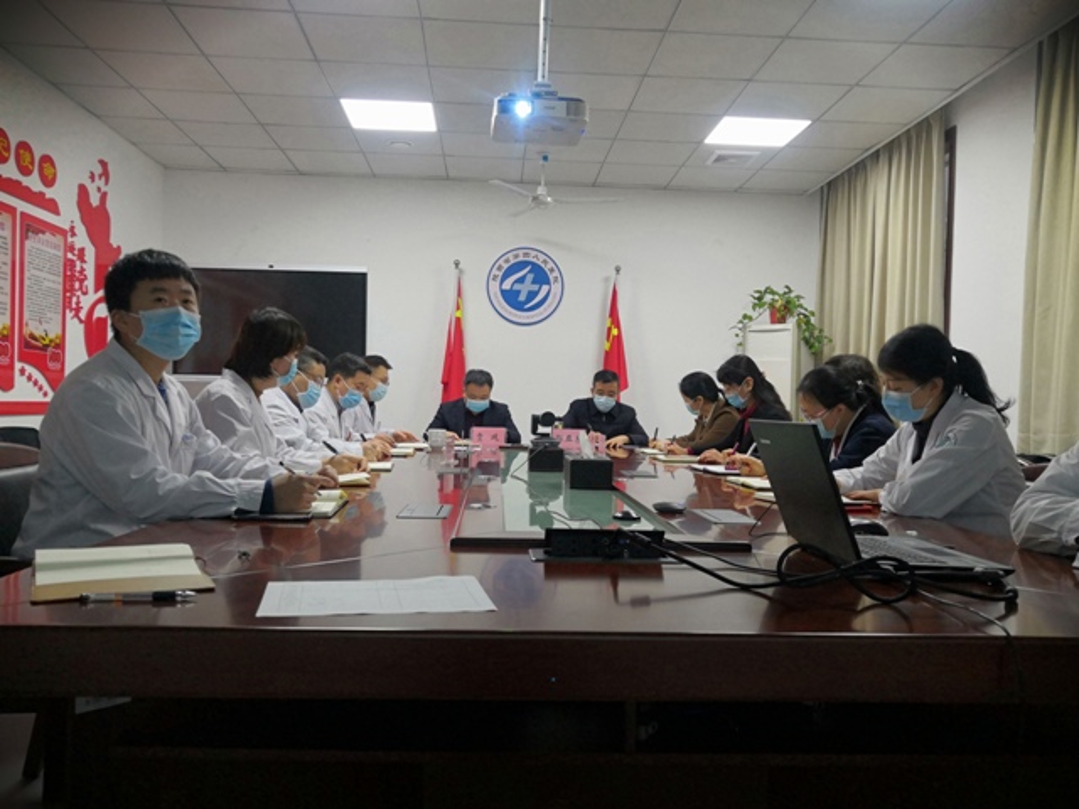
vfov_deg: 48.2
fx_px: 904
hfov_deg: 61.7
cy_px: 404
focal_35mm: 29
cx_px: 540
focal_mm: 3.95
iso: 160
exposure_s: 1/50
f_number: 1.8
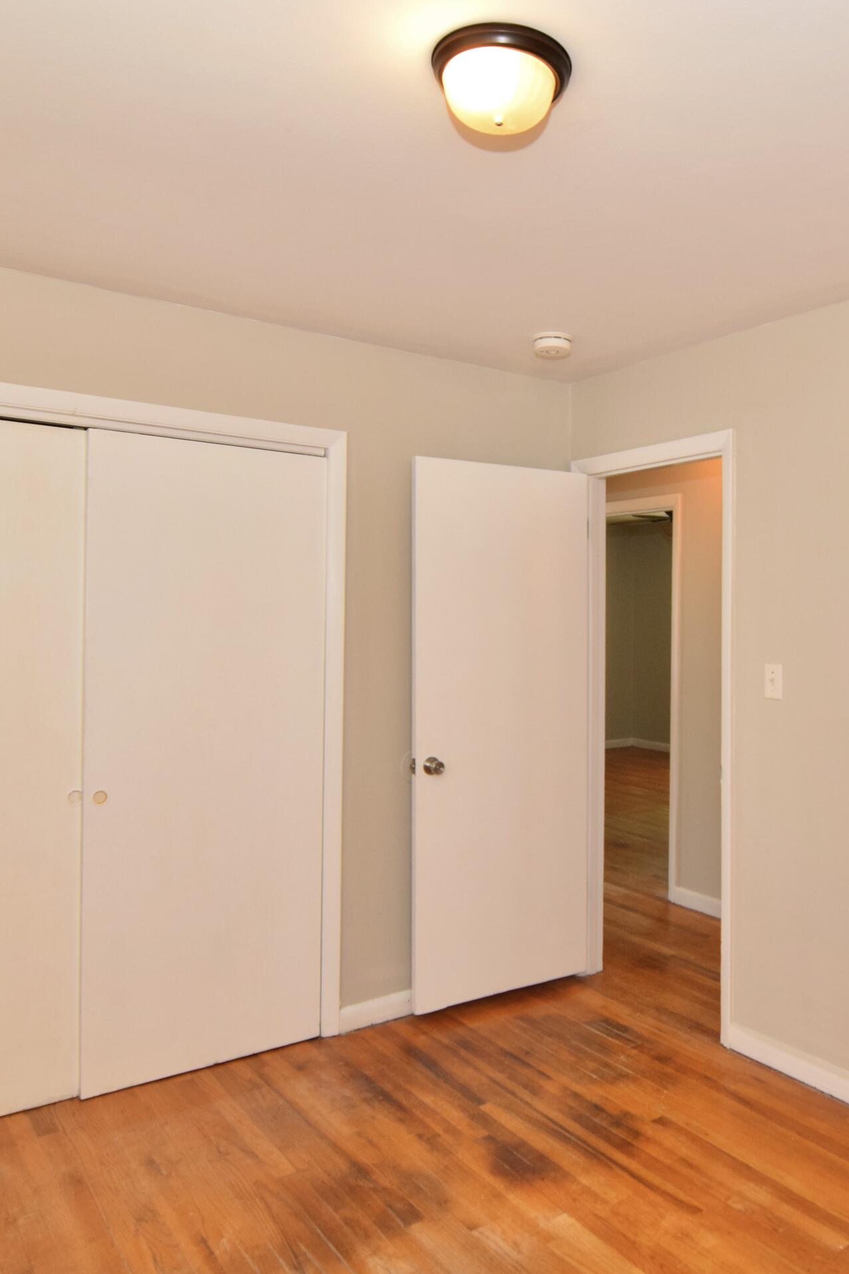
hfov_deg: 49.0
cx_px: 571
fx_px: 912
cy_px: 631
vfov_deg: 69.8
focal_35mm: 26
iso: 800
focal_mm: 11
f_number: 5
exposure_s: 1/100
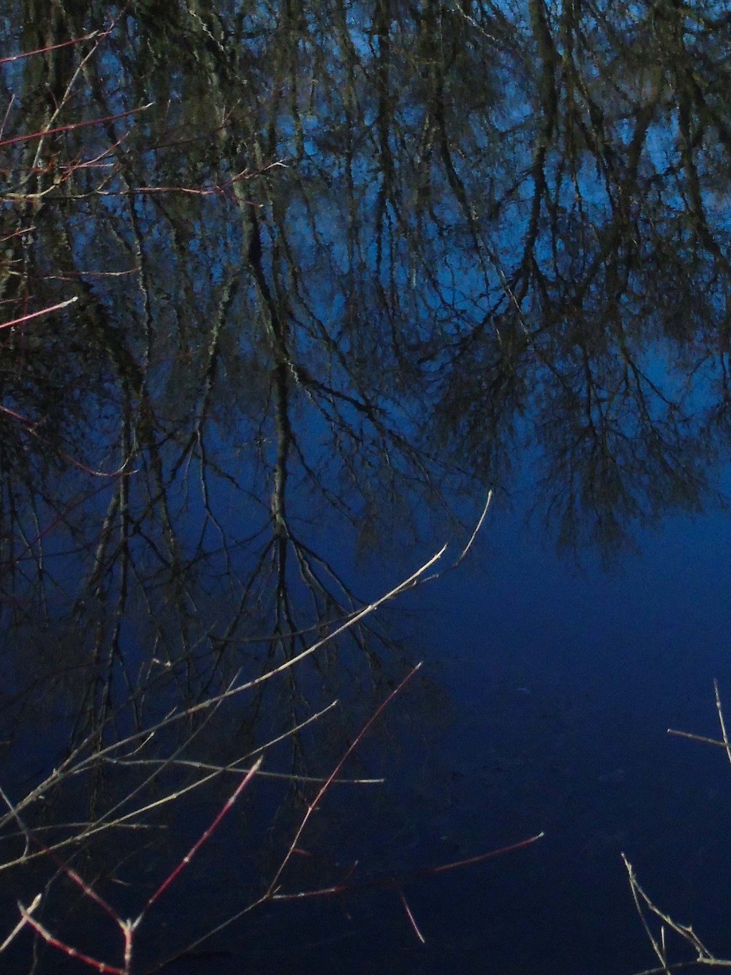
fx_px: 2647
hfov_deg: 15.6
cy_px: 141
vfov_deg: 20.5
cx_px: 571
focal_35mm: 94
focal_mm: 9.6
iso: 400
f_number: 5
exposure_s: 1/320
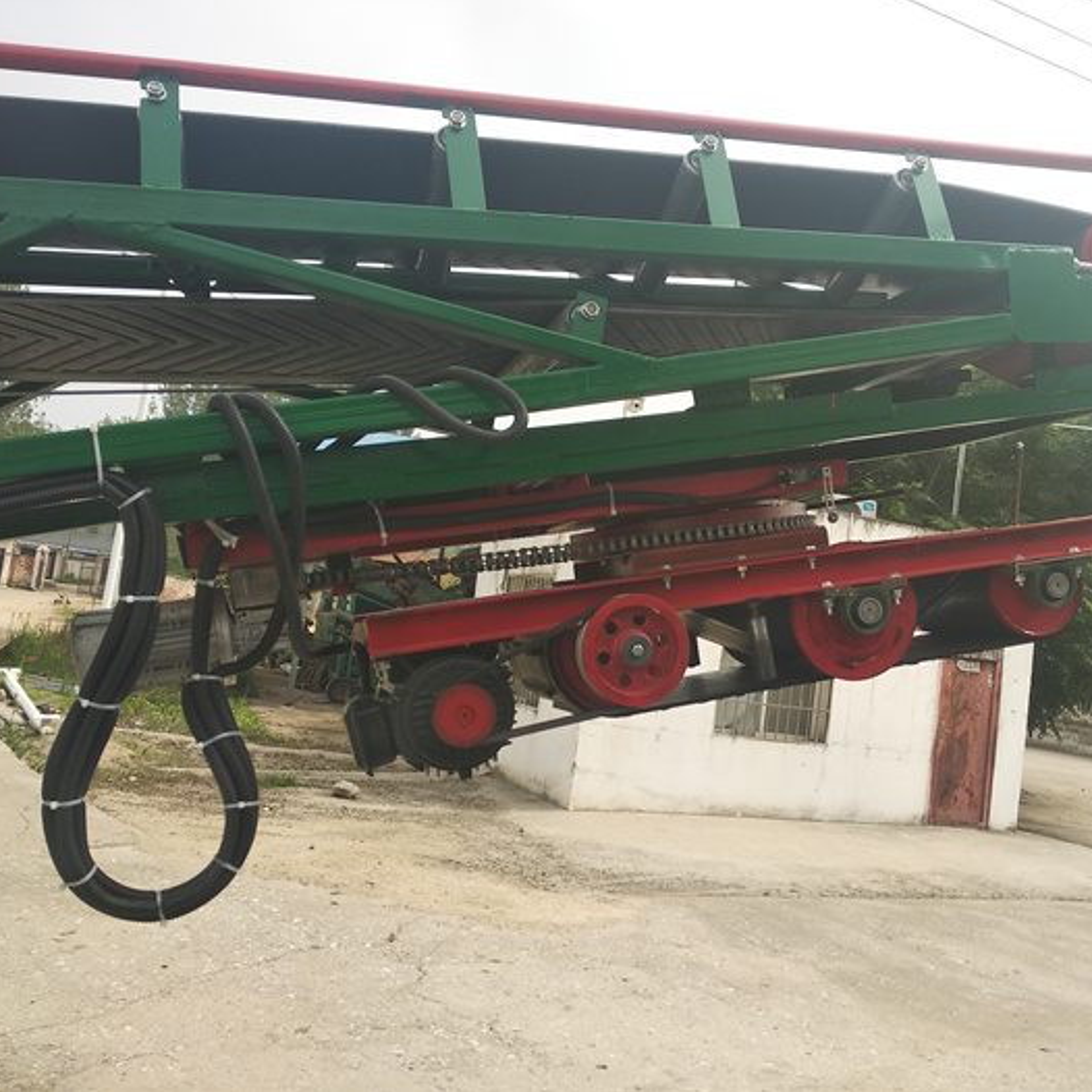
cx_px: 652
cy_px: 544
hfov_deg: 52.2
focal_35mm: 31
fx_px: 1106
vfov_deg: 52.5
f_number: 2.2
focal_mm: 3.81
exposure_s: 1/805
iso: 100
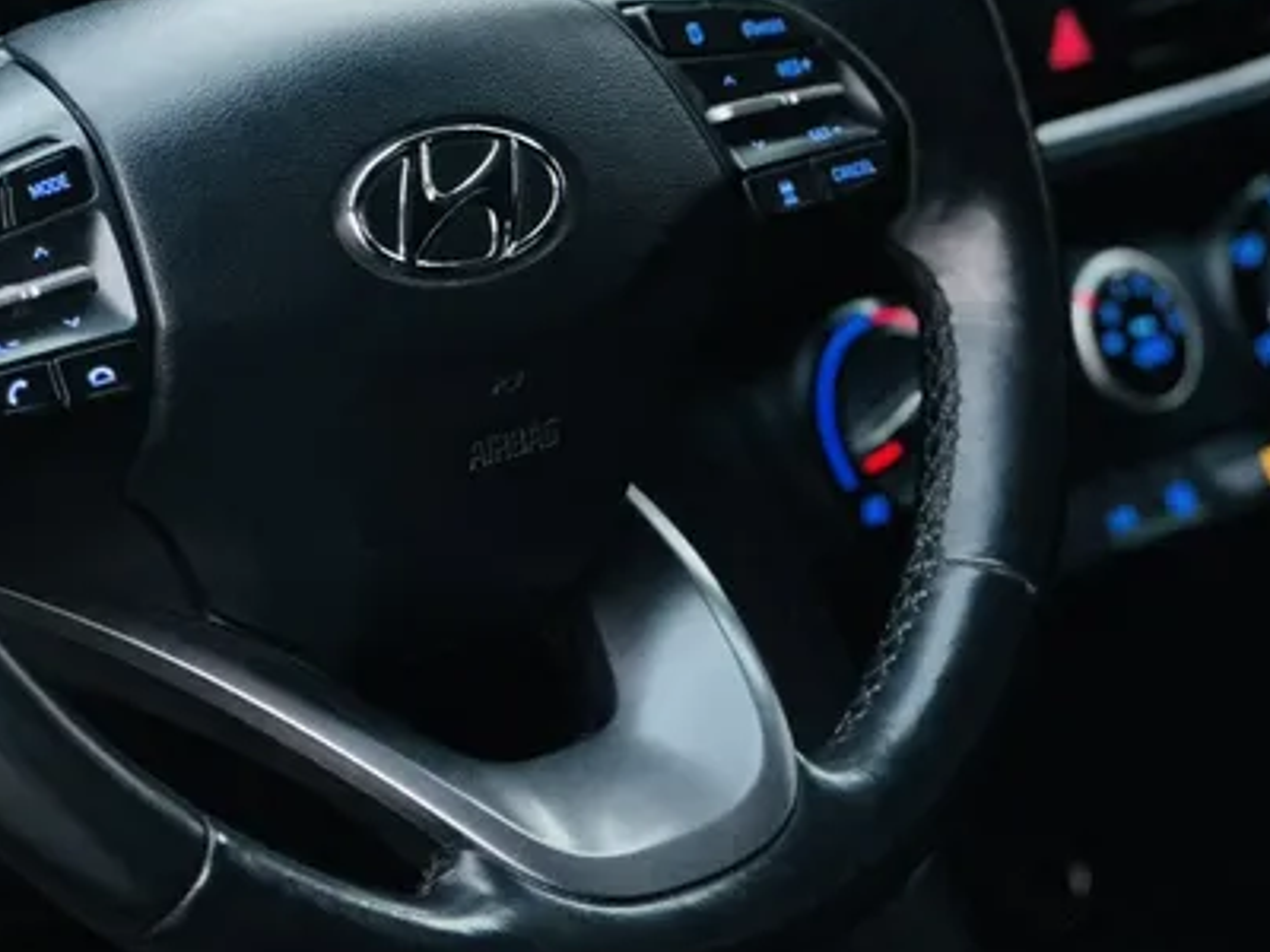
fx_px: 6787
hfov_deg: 10.7
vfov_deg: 8.0
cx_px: 365
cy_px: 149
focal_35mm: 185
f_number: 2.8
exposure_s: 1/16
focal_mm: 9
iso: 400
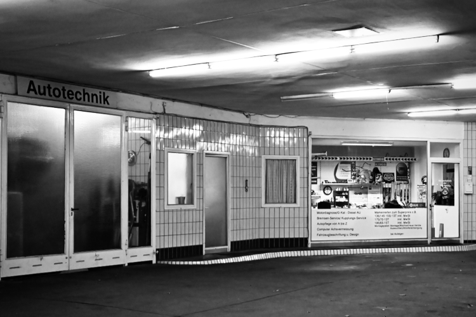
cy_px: 158
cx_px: 238
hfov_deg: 48.5
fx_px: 529
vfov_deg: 33.4
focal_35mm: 40
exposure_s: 1/160
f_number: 8
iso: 10000
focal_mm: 40
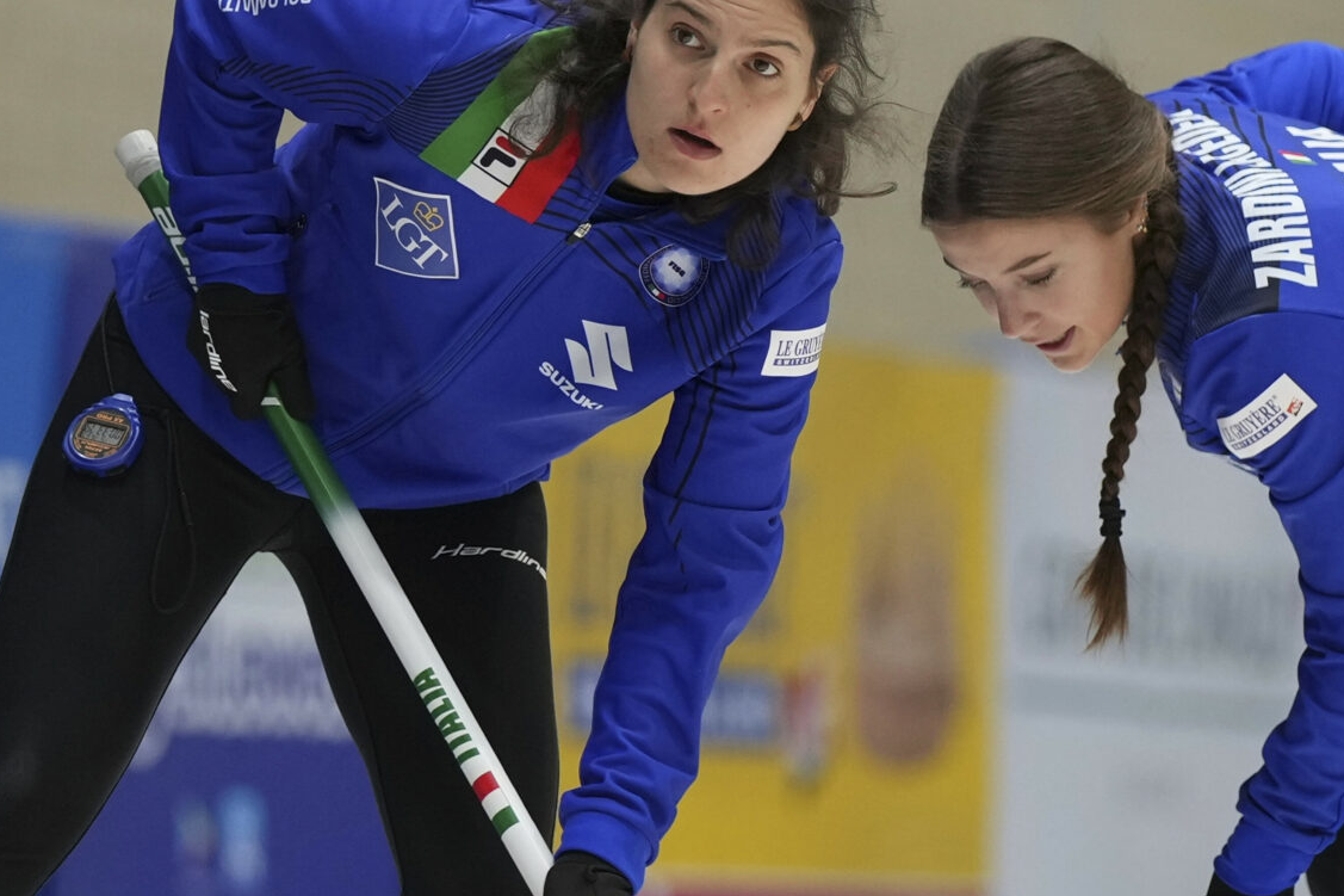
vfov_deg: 3.0
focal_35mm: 459
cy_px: 732
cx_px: 778
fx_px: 17132
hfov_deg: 4.5
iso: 1000
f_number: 1.8
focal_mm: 135
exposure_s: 1/1600
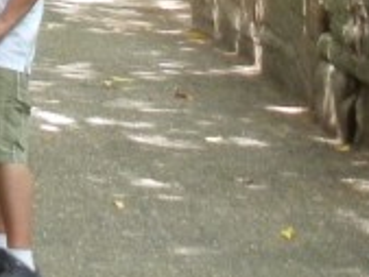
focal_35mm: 182
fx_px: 1941
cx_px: -96
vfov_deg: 7.9
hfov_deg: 10.6
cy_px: -196
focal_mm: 5.4
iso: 400
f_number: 3.5
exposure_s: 1/24.4
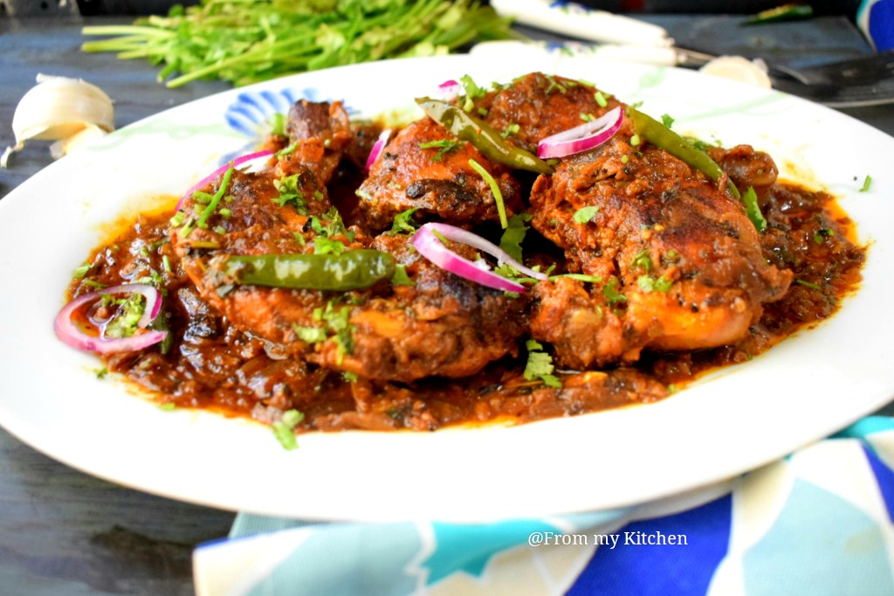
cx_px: 447
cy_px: 298
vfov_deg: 36.8
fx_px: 894
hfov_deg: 53.1
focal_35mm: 36
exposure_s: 1/125
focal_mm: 24
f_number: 3.8
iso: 3200
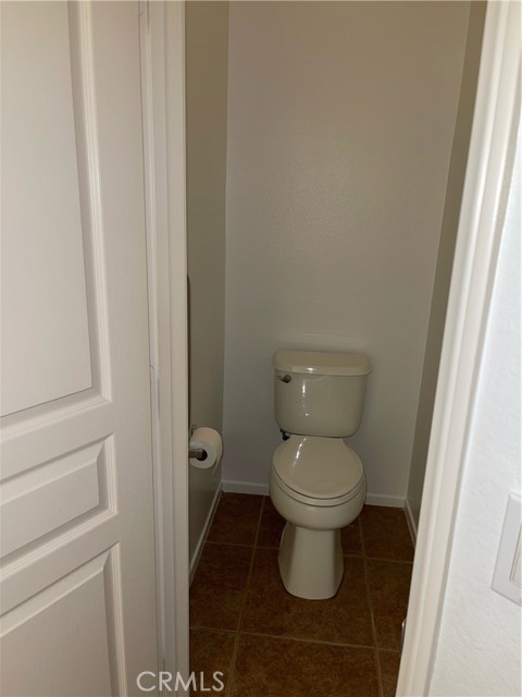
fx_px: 503
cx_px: 261
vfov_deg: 69.4
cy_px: 348
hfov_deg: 54.9
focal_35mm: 25
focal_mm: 5.1
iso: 40
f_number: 1.6
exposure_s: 1/36
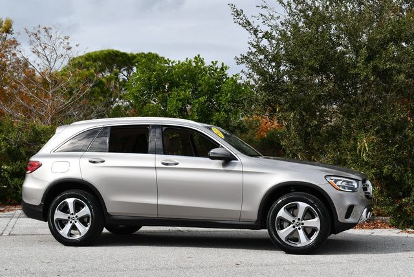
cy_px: 138
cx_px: 207
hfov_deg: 33.4
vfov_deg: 22.7
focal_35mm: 60
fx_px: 691
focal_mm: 30
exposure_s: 1/320
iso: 100
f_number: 9
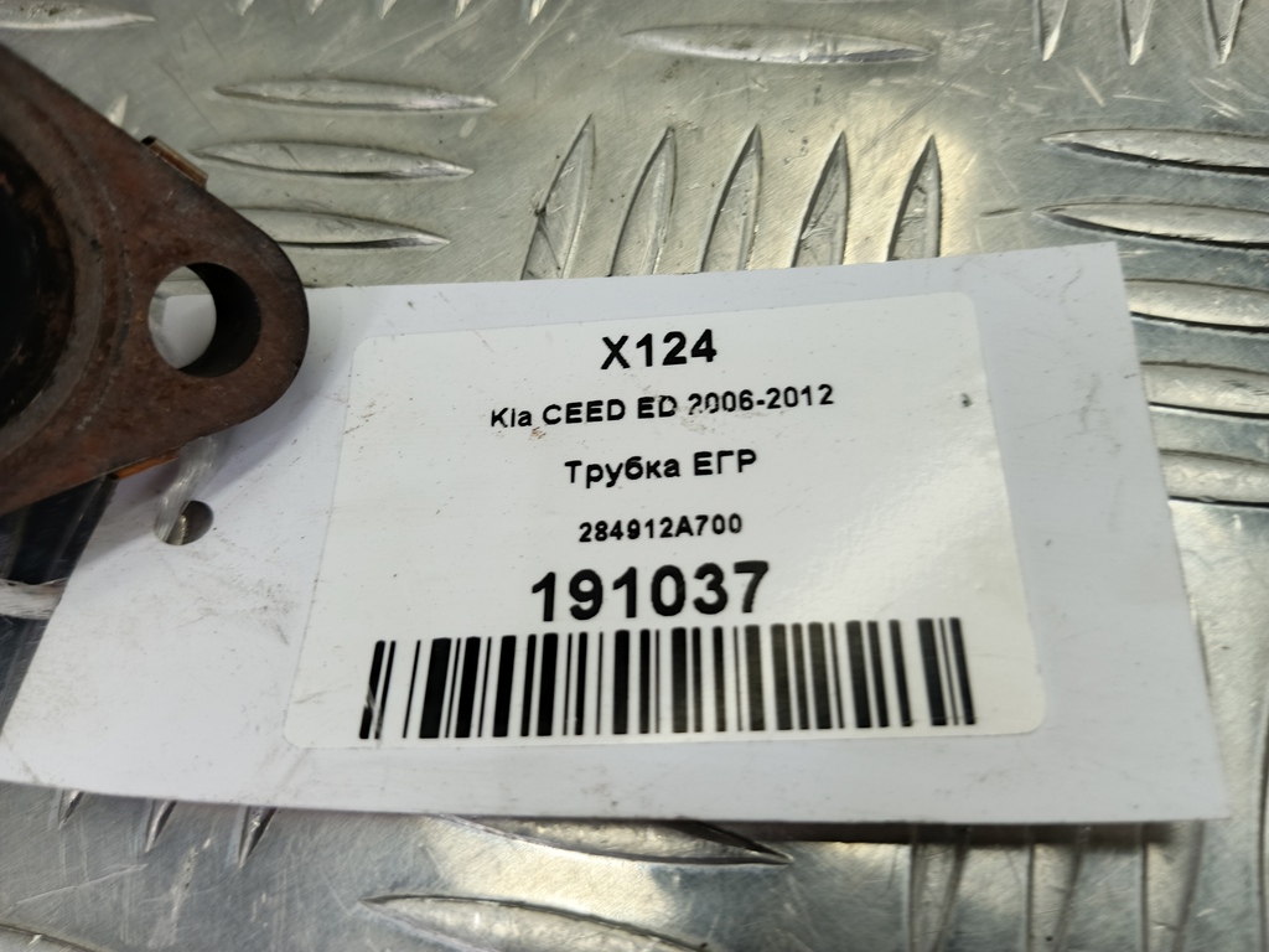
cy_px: 476
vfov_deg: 51.4
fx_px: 990
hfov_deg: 65.3
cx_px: 634
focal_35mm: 27
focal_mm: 4.11
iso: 85
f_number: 1.6
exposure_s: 1/33.3
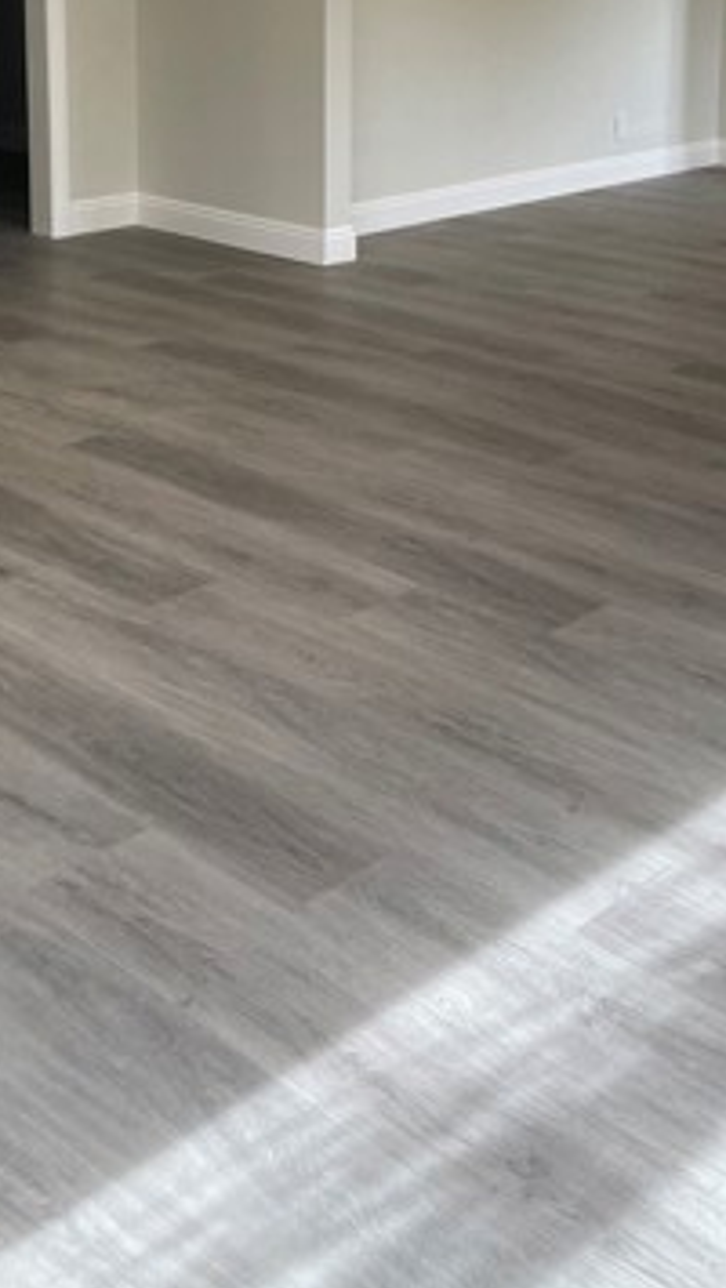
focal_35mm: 51
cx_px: 439
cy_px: 156
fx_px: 1743
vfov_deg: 38.1
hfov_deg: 23.5
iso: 64
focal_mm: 5.1
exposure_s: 1/120
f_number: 1.6
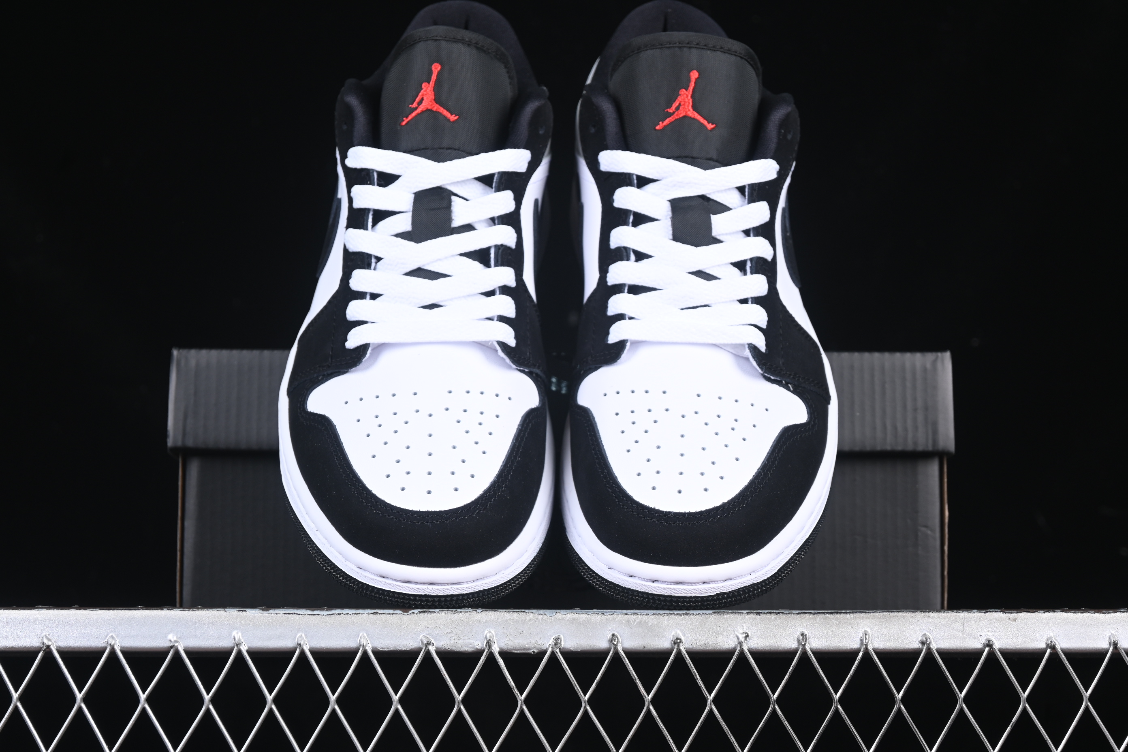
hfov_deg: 27.0
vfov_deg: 18.2
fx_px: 2350
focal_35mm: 75
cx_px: 564
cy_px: 376
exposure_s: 1/80
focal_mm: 50
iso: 160
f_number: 6.3
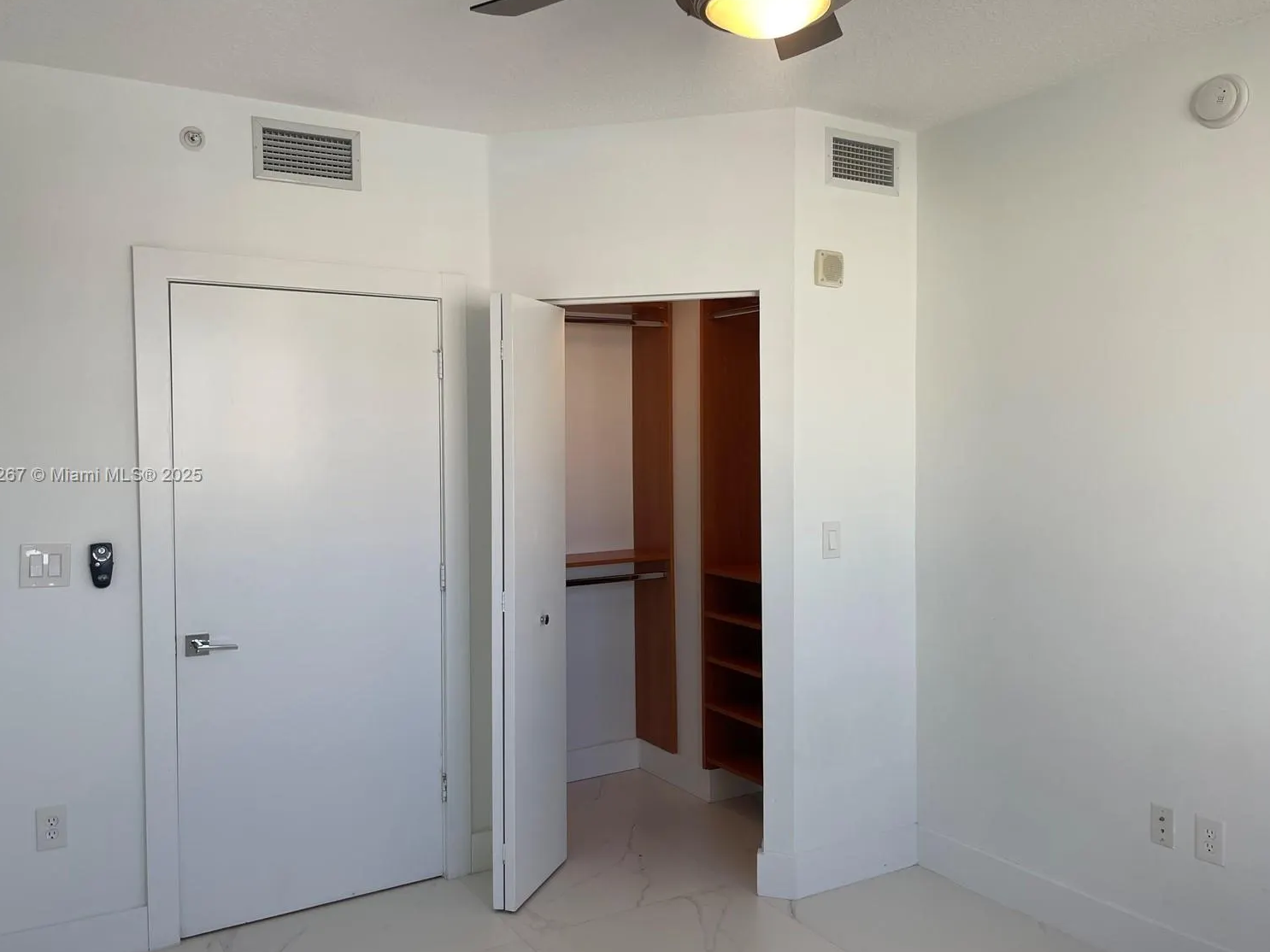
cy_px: 476
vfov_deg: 49.7
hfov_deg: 63.4
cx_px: 612
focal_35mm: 28
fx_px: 1027
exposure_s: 1/139
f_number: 1.6
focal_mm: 5.1
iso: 32
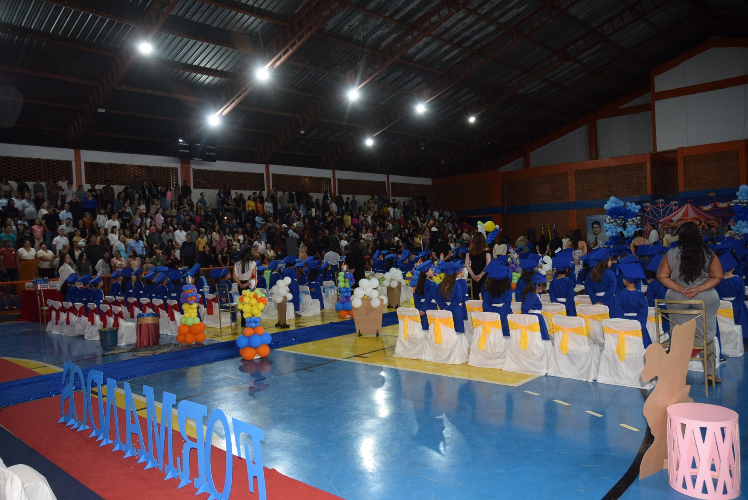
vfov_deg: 48.0
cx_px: 374
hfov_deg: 67.3
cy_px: 250
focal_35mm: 27
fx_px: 561
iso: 800
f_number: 4
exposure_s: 1/60
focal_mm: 18
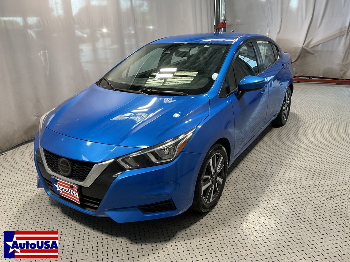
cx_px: 175
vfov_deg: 48.2
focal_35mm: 29
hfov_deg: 61.7
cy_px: 131
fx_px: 293
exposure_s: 1/120
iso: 64
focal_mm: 3
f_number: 1.8
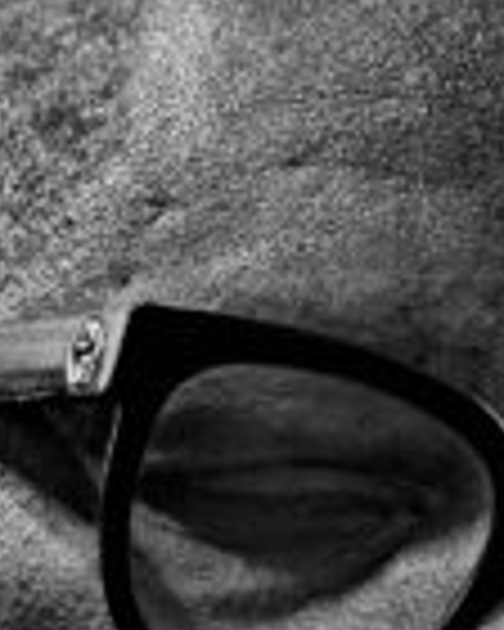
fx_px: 25899
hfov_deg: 1.1
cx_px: 425
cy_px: 1854
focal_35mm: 1389
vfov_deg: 1.4
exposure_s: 1/500
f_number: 3.5
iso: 400
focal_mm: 135
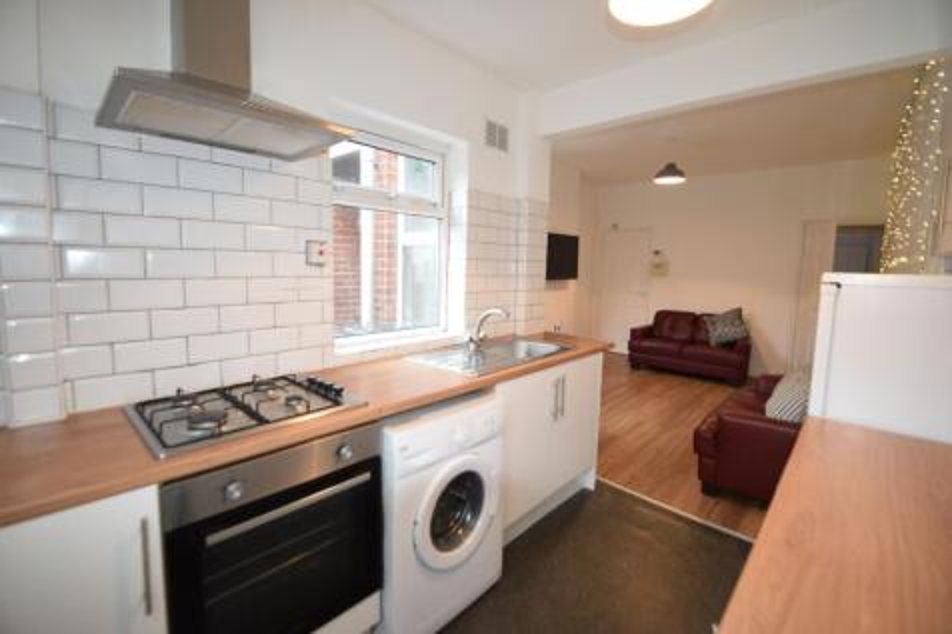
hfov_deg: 100.4
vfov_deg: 77.3
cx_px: 476
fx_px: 397
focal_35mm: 15
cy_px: 317
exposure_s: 1/160
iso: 1600
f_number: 5.6
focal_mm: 10
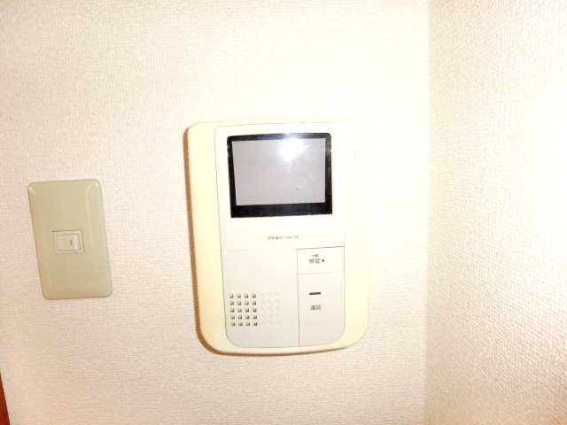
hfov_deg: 71.6
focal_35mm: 24
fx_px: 393
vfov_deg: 56.8
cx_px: 284
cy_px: 212
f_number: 3
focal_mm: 4.24
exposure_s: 1/80
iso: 160
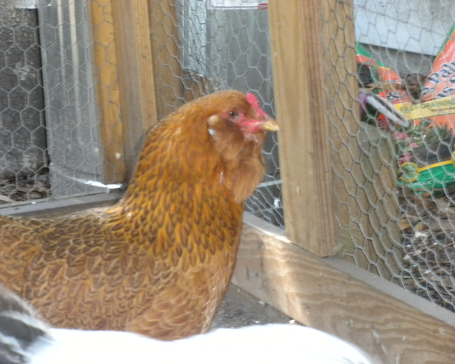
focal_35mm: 129
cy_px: 186
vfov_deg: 12.0
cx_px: 230
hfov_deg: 14.9
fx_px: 1737
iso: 400
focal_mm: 21
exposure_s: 1/30
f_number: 5.1
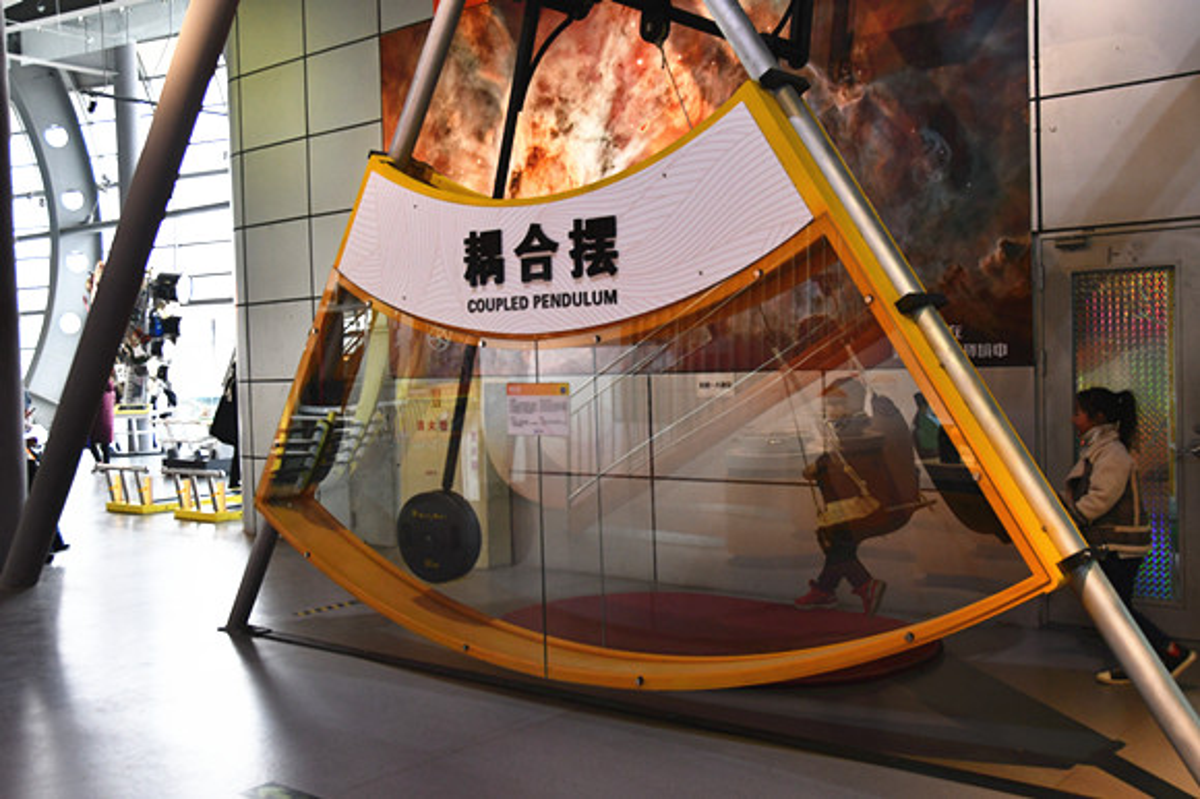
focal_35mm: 36
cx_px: 600
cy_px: 400
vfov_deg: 36.8
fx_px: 1199
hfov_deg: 53.2
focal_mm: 24
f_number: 3.8
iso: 1000
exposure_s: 1/125
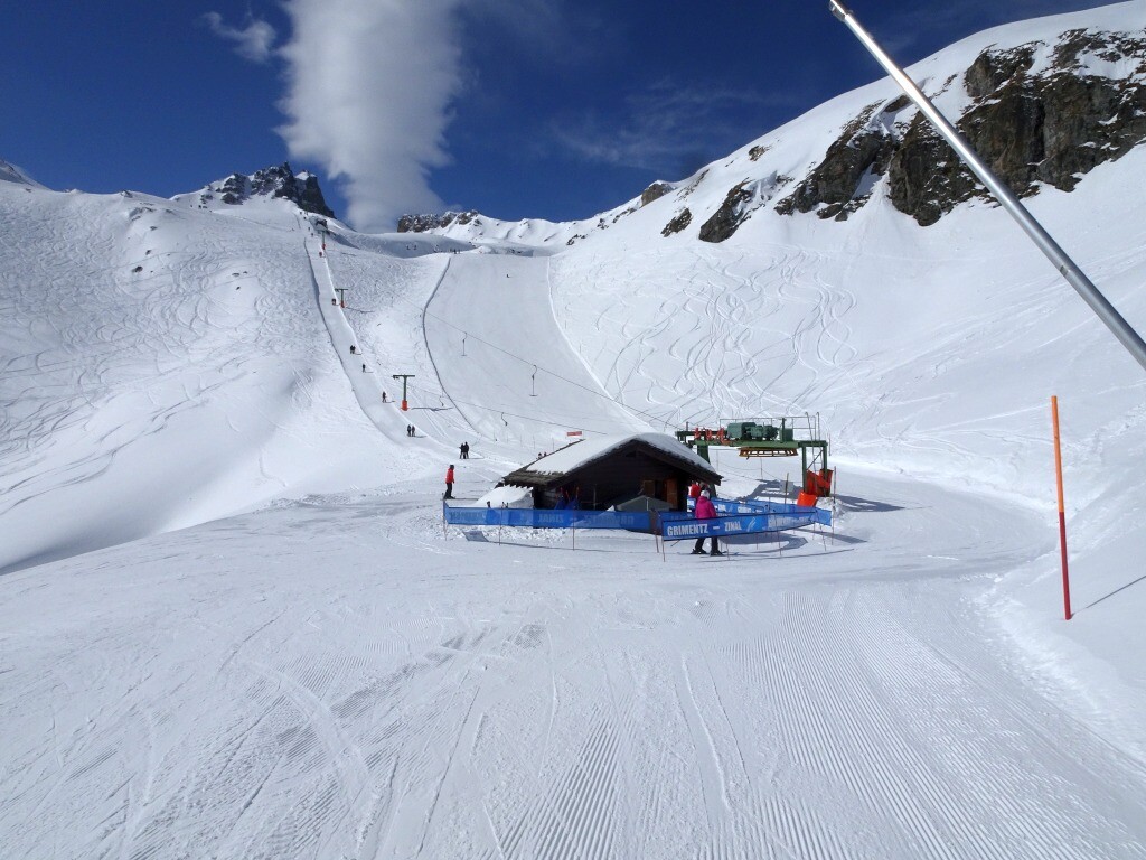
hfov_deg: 71.6
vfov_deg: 56.8
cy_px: 430
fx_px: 795
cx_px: 573
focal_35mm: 24
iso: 80
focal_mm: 4.1
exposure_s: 1/2000
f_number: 6.3
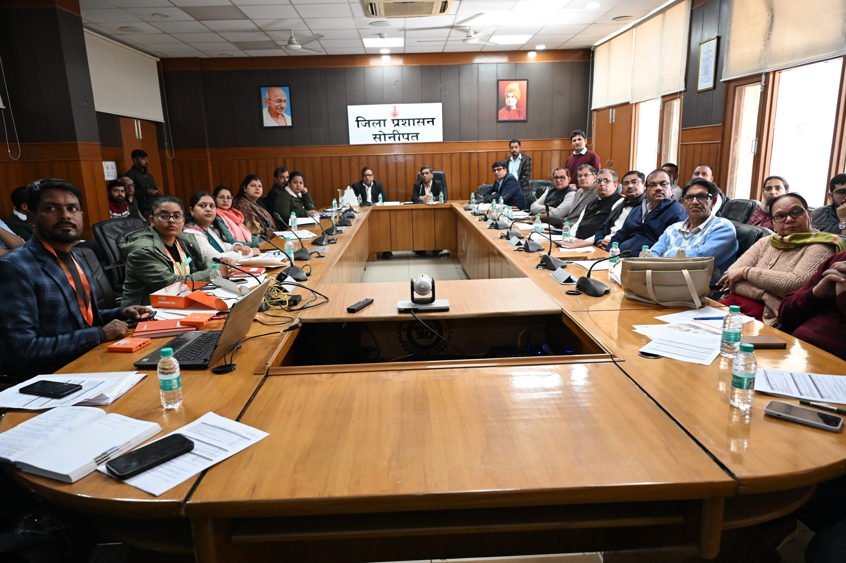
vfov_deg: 53.1
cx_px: 423
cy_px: 282
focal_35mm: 24
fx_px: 564
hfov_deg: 73.8
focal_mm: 24
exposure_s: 1/125
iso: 2200
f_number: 4
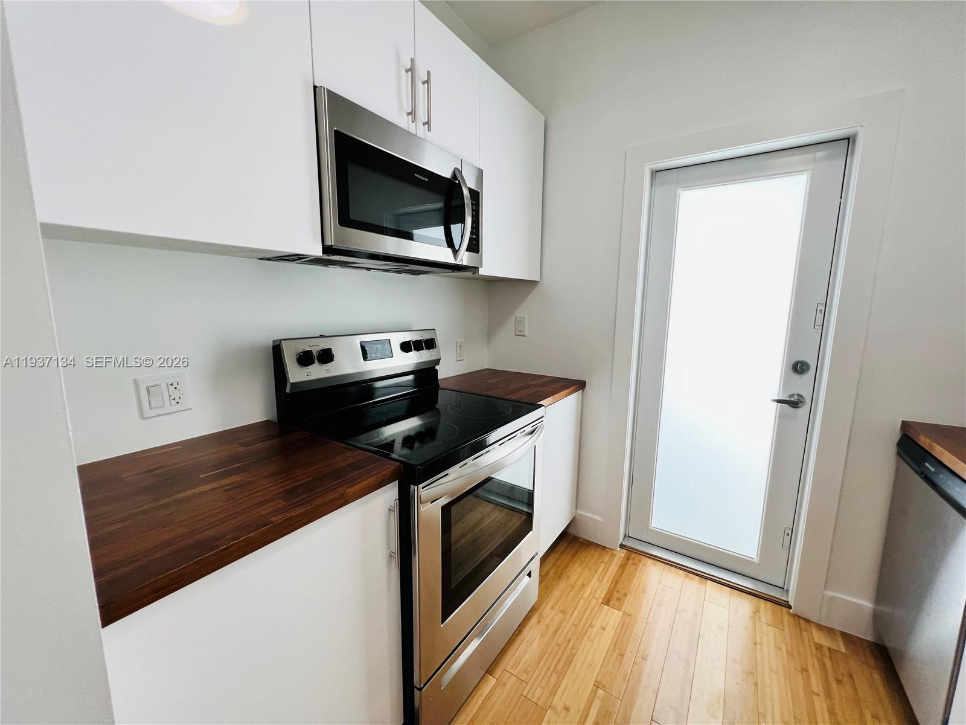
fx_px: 363
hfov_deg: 106.2
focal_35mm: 13
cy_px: 362
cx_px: 483
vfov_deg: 89.9
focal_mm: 1.57
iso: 125
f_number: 1.8
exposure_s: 1/120
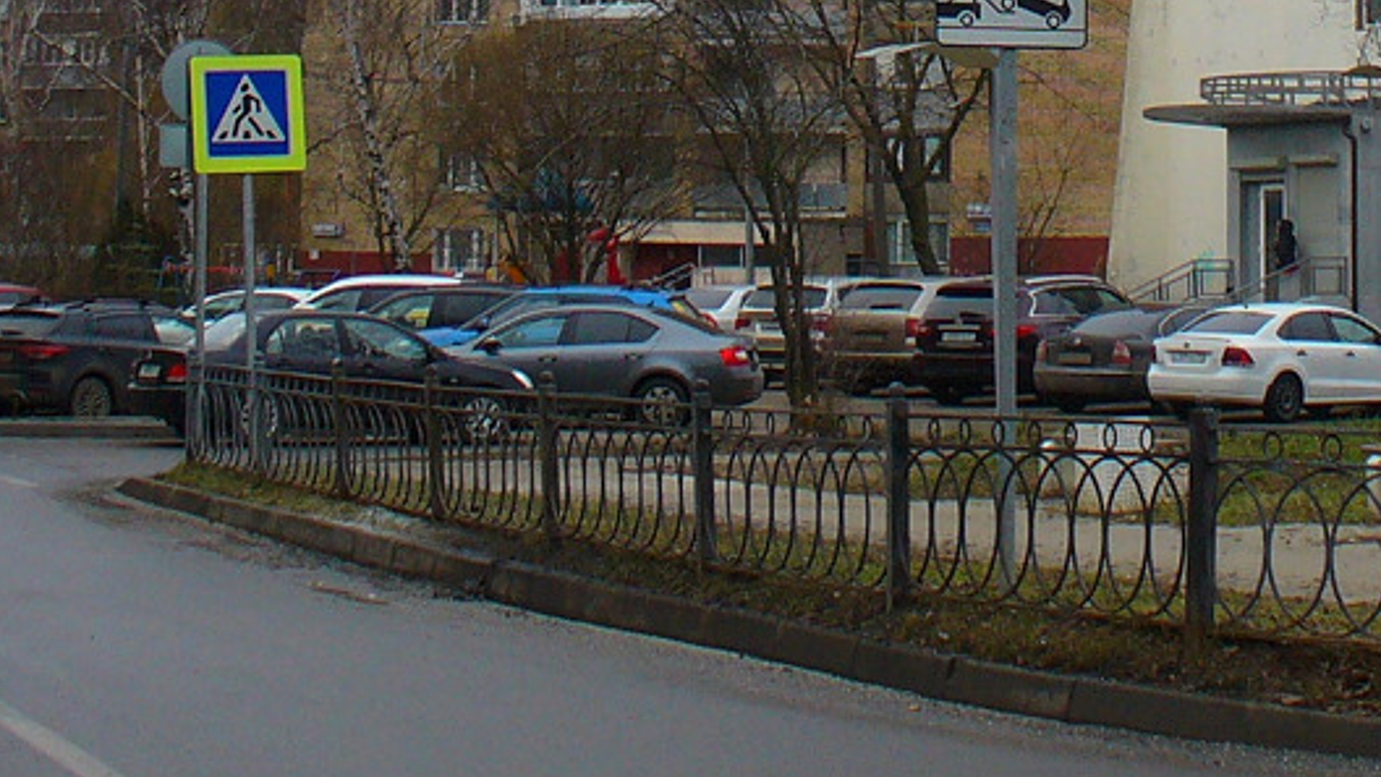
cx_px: 1017
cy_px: -391
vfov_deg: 10.7
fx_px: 3991
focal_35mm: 109
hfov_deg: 19.5
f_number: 2.8
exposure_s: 1/160
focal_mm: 6.1
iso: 80
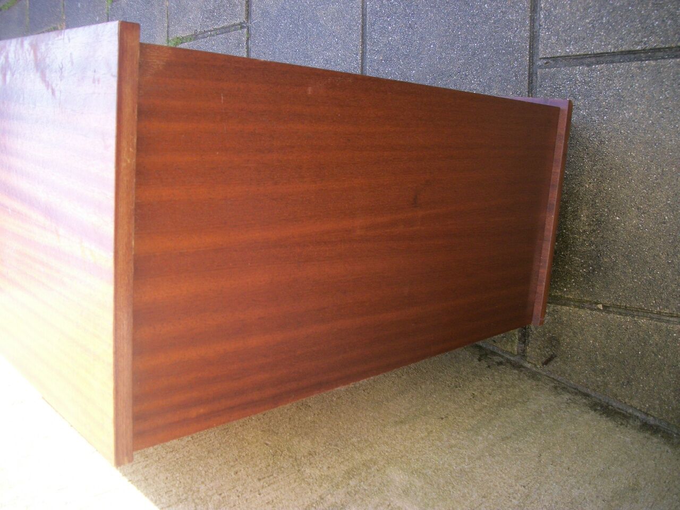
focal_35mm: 32
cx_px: 340
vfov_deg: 44.2
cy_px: 255
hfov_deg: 56.8
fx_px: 629
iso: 80
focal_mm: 5.7
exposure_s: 1/160
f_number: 2.9
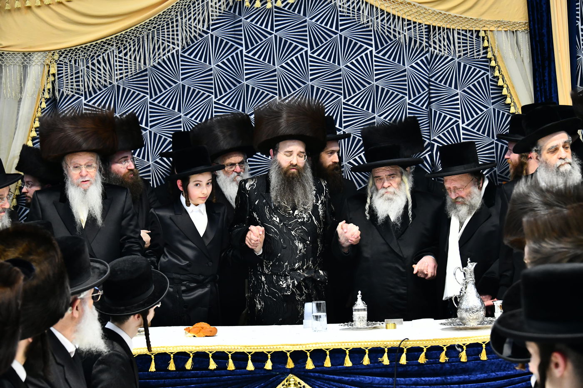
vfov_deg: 16.1
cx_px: 292
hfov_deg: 23.9
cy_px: 194
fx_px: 1376
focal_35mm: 85
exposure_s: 1/160
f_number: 5.6
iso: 2000
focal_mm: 85
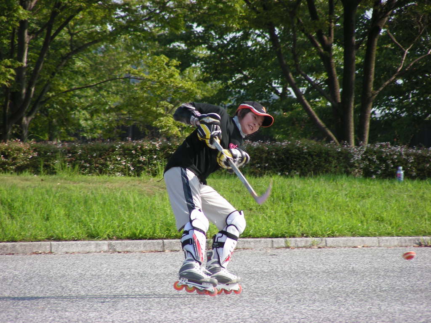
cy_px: 162
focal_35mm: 380
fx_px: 4731
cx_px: 216
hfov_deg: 5.2
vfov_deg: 3.9
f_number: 4
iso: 50
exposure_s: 1/222
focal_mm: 63.3
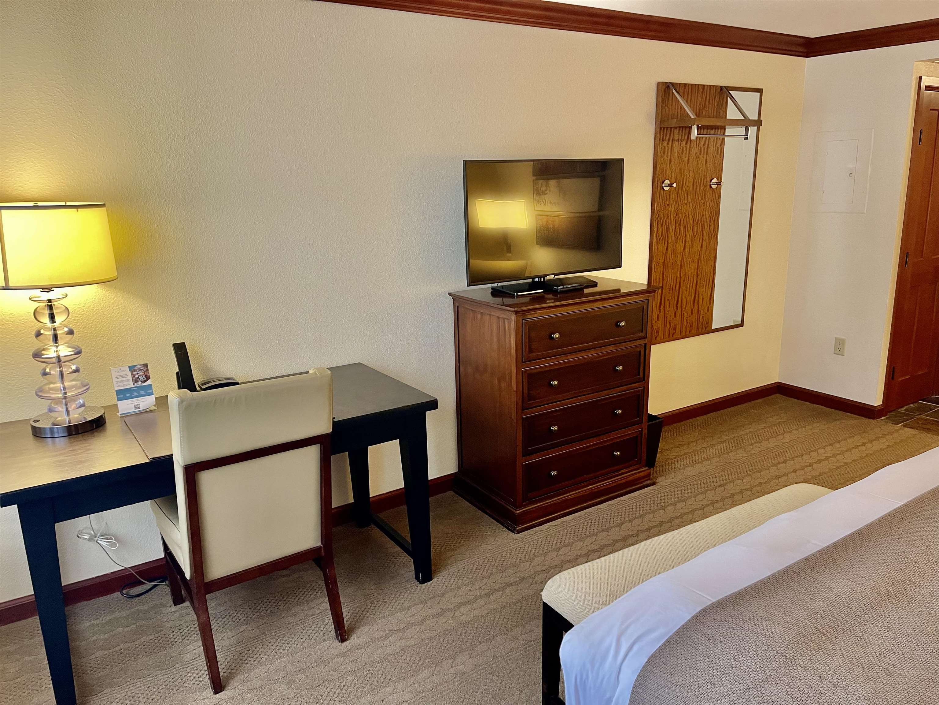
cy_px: 352
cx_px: 470
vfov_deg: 54.9
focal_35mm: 25
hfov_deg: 69.4
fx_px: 678
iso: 160
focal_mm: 5.1
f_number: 1.6
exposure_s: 1/60
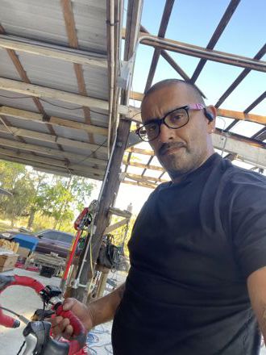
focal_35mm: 23
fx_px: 236
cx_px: 133
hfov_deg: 58.9
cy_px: 178
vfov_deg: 73.9
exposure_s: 1/121
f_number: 2.2
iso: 80
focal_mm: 2.71
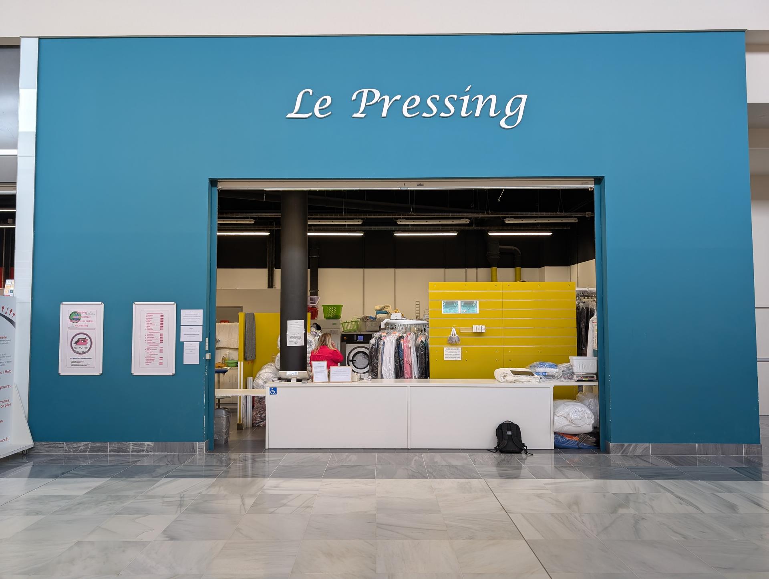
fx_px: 534
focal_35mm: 24
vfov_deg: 56.9
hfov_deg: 71.5
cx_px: 384
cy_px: 290
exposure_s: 1/81.3
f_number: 1.68
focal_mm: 6.9
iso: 39
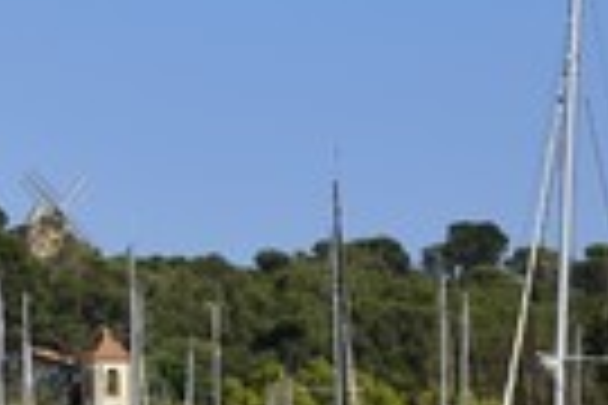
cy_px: 405
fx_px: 8697
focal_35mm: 515
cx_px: -218
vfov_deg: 2.7
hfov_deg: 4.0
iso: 200
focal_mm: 165
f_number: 9
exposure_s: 1/640
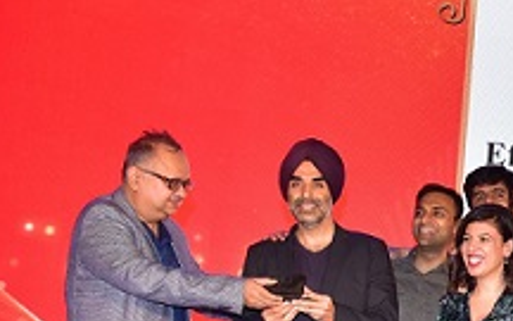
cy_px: 335
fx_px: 1608
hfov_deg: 16.6
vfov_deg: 11.3
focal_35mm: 115
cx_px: 746
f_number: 6.3
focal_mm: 34
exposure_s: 1/60
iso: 500
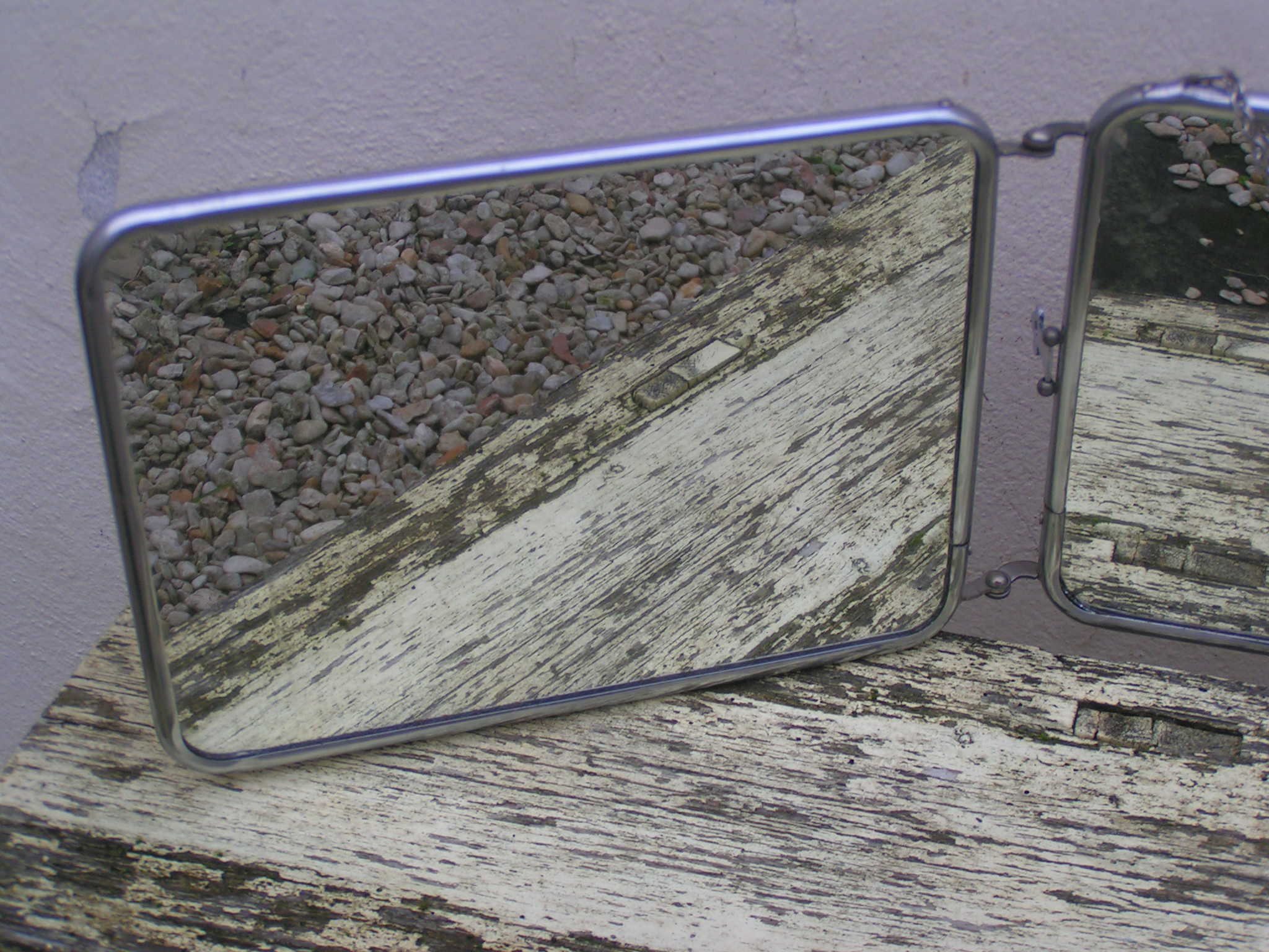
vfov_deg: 23.3
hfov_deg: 30.7
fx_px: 2310
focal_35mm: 63
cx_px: 634
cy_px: 476
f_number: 3.5
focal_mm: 9.7
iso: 50
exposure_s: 1/100
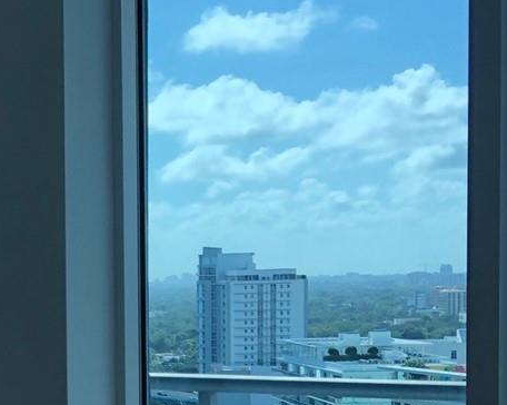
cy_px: 399
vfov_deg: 15.7
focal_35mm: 96
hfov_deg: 16.9
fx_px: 1439
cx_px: -379
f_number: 1.8
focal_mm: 4
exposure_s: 1/1021
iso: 20
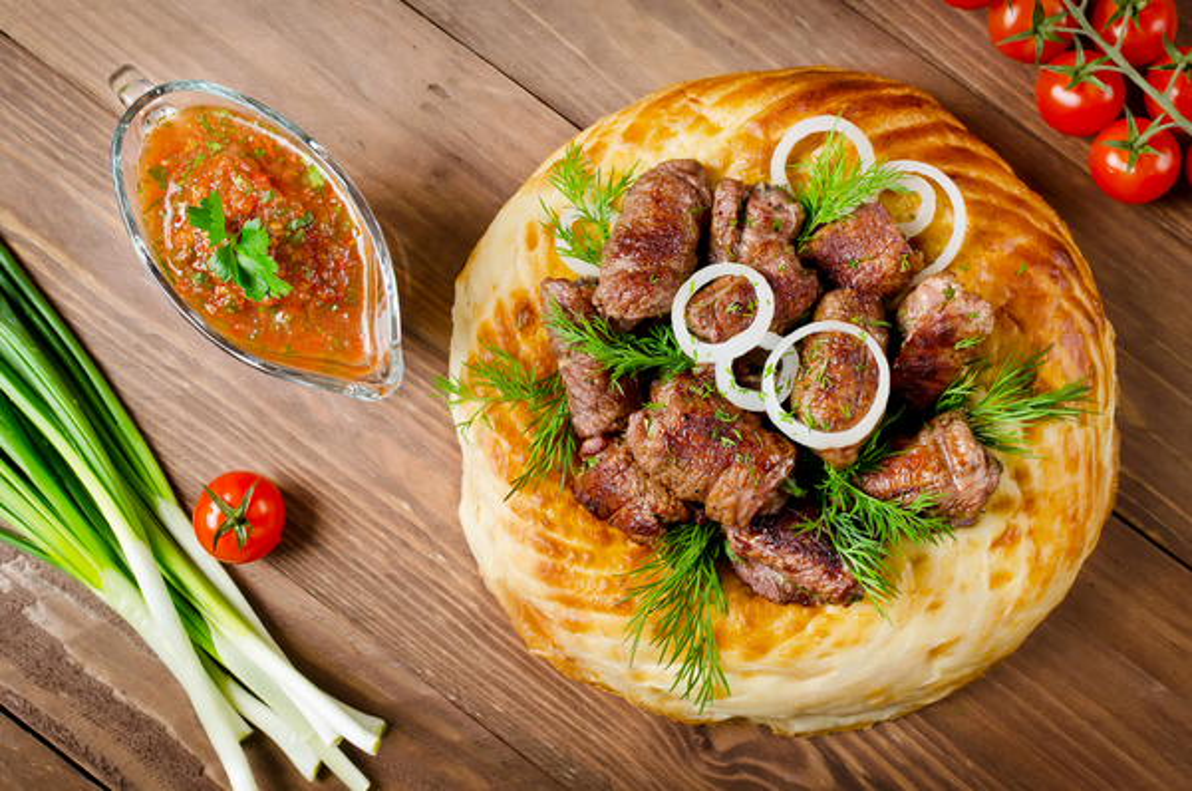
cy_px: 396
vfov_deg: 25.7
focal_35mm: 52
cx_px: 596
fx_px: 1736
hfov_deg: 37.9
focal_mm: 35
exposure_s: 1/125
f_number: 9
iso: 100
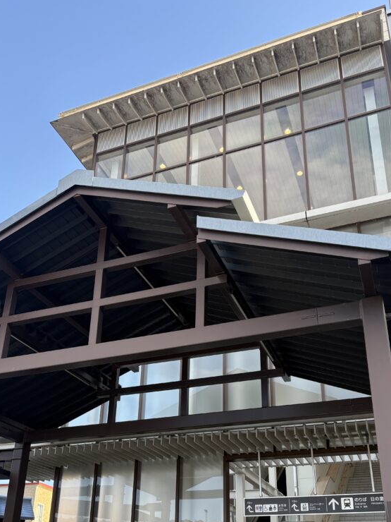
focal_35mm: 36
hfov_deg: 39.7
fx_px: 542
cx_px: 188
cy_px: 359
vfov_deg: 50.2
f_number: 1.6
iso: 64
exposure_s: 1/492
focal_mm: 5.96
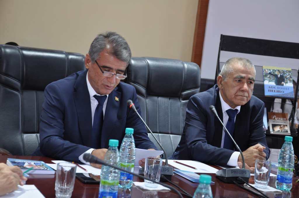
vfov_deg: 15.7
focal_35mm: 87
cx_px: 150
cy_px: 99
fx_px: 722
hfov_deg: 23.4
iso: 500
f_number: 5
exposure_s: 1/15
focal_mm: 58
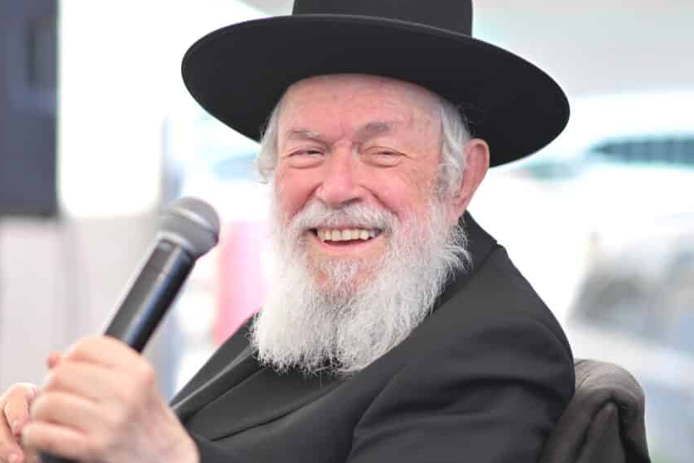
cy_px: 190
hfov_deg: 13.3
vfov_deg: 8.9
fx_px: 2969
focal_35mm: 154
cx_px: 299
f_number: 1.8
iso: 64
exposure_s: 1/640
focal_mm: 85
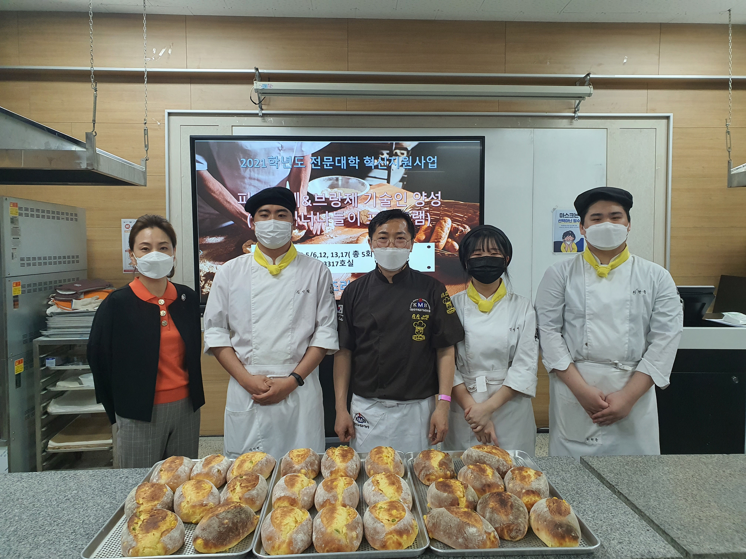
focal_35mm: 26
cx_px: 373
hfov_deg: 67.3
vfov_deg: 53.1
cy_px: 280
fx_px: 560
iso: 200
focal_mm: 4.3
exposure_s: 1/120
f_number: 2.4
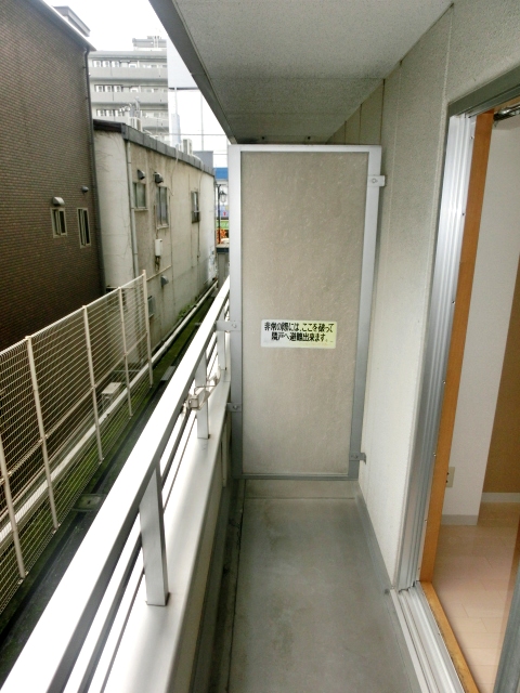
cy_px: 346
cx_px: 260
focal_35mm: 24
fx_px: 481
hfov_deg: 56.8
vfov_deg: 71.6
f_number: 3
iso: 80
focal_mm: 4.24
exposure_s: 1/160
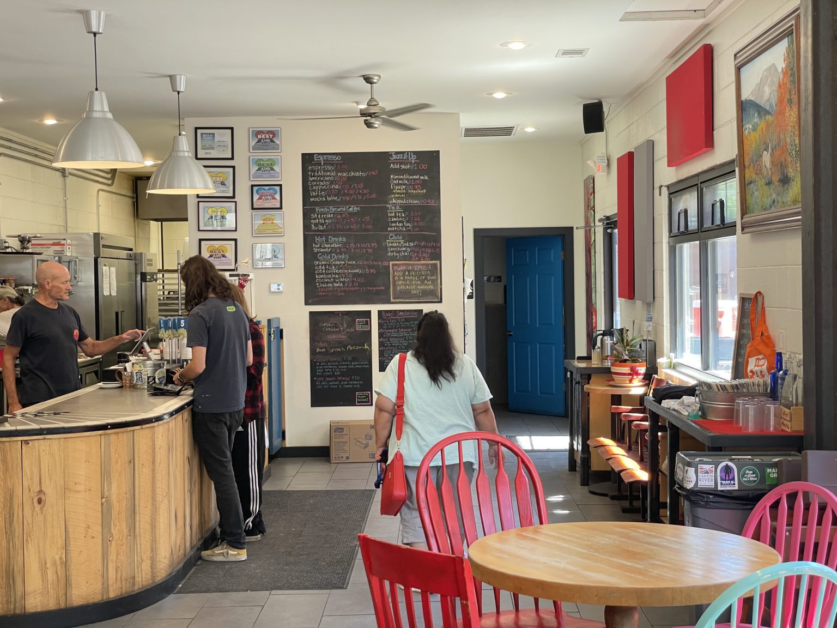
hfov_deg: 36.8
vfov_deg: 28.0
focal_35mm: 52
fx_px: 1257
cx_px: 418
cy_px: 314
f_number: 2
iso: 125
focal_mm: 6
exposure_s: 1/60
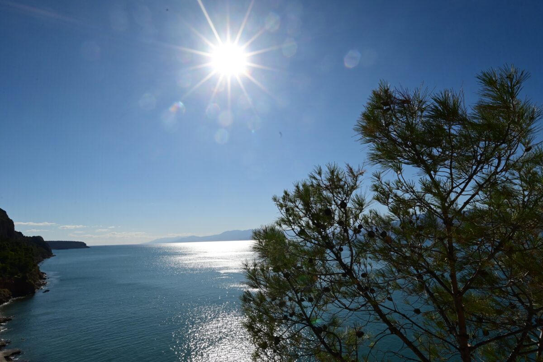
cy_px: 181
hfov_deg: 84.0
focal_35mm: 20
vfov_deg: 62.0
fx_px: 302
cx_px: 272
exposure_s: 1/2000
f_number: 16
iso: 1000
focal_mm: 20
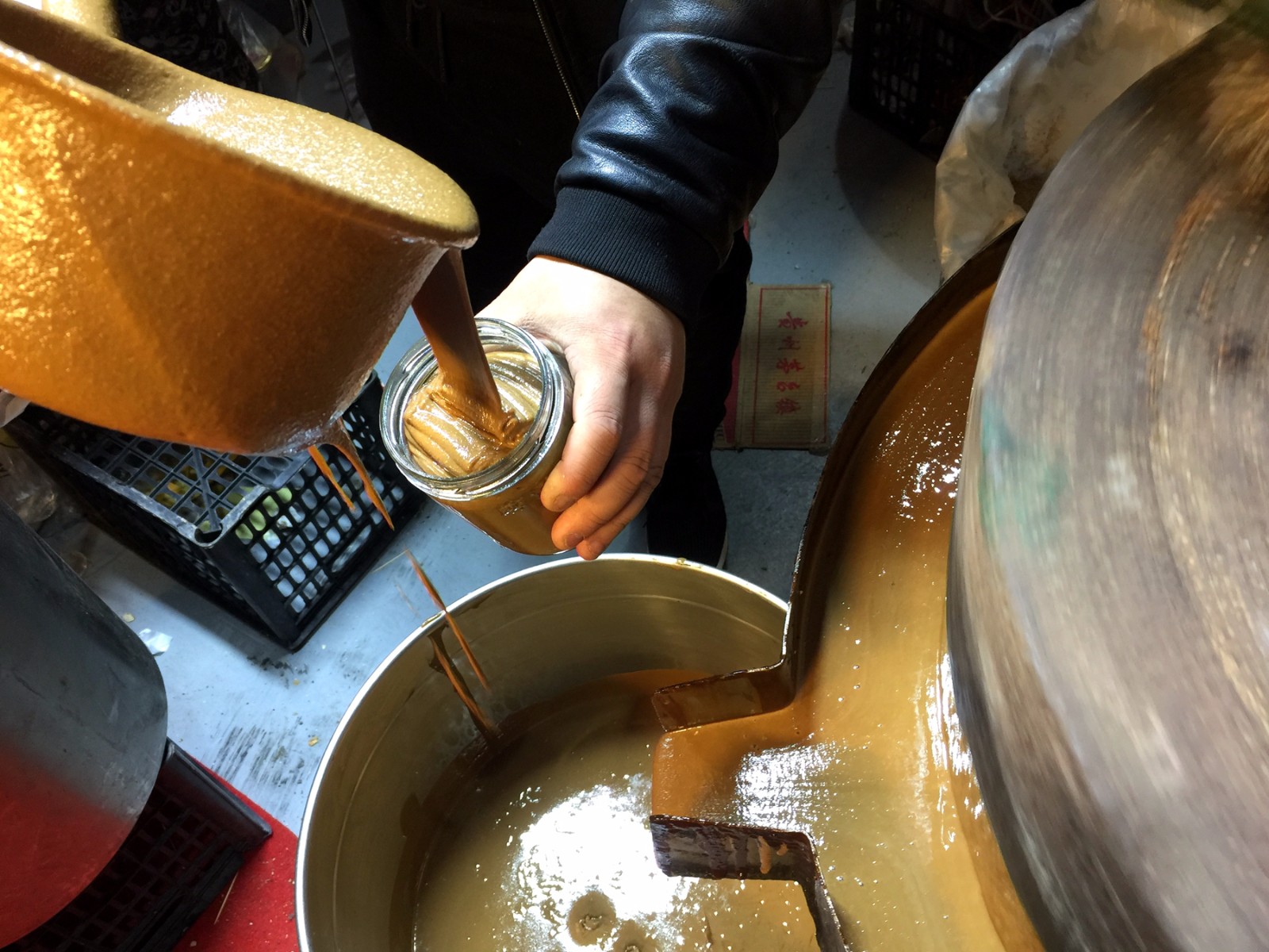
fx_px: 1063
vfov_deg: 48.2
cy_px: 476
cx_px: 634
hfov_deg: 61.7
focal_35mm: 29
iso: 40
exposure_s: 1/17
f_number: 2.2
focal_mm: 4.15
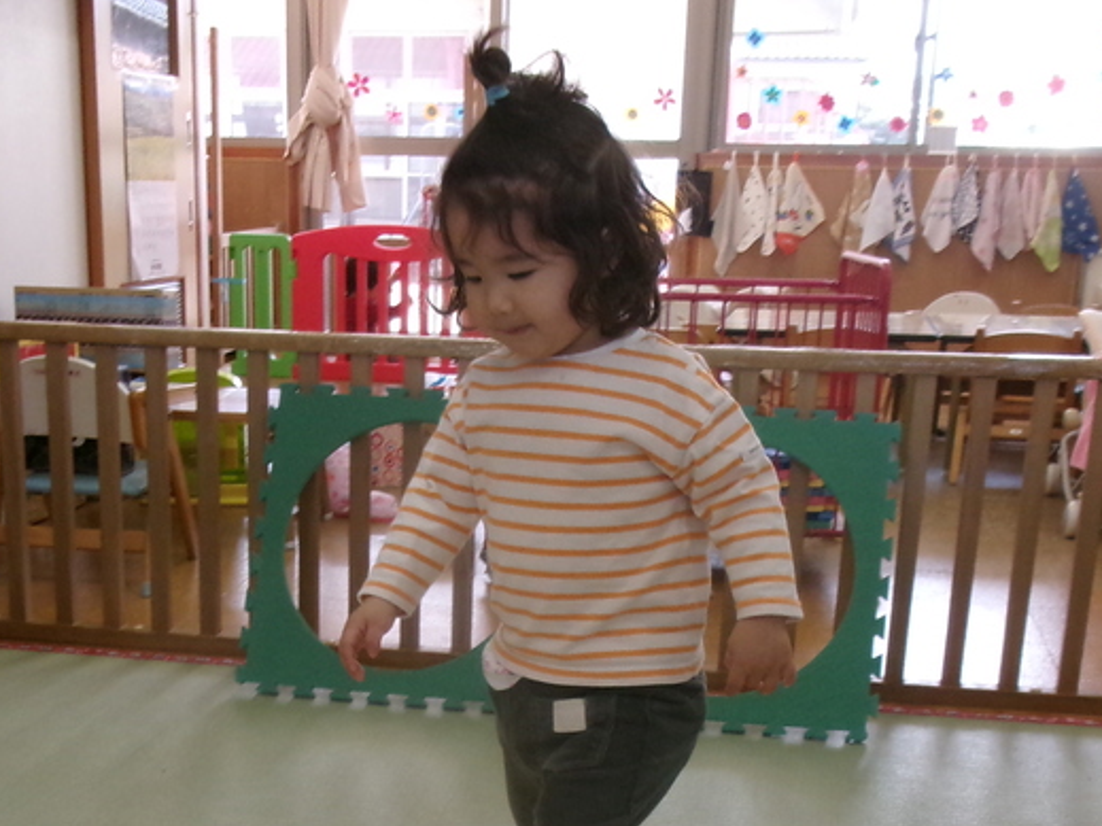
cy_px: 762
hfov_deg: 35.4
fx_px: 1719
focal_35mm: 54
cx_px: 425
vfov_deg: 26.0
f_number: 3.9
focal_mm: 5.1
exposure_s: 1/125
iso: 298
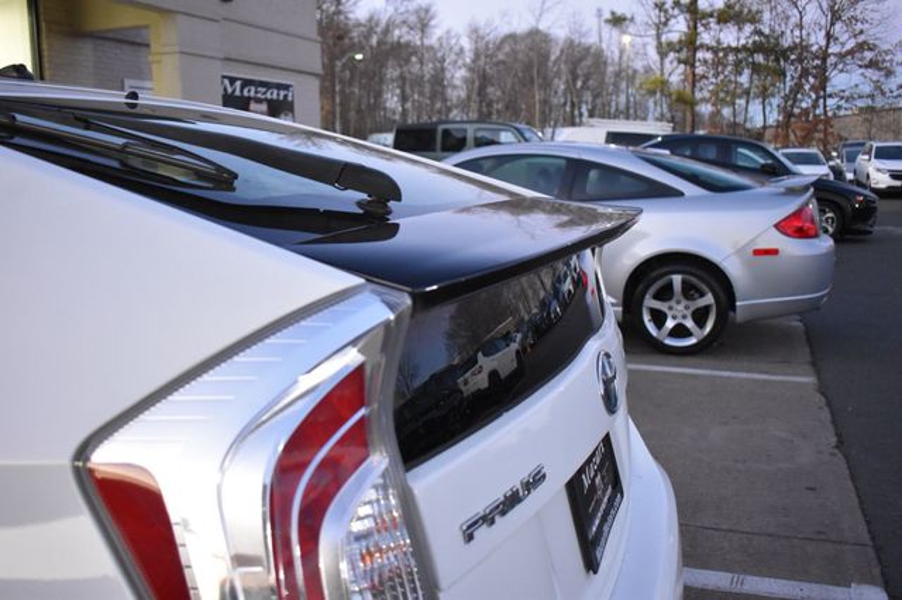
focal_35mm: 34
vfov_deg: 38.3
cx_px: 451
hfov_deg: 55.1
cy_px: 300
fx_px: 864
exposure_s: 1/100
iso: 3200
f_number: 3.8
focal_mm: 23
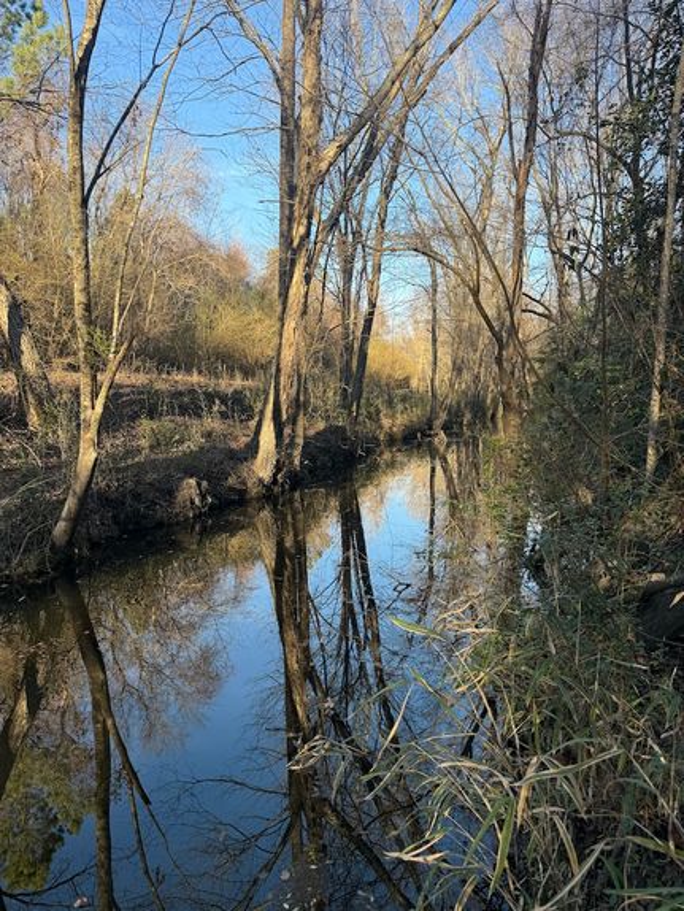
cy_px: 456
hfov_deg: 56.9
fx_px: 632
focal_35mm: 24
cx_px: 342
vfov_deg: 71.6
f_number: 1.78
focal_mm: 6.76
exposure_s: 1/955
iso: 100
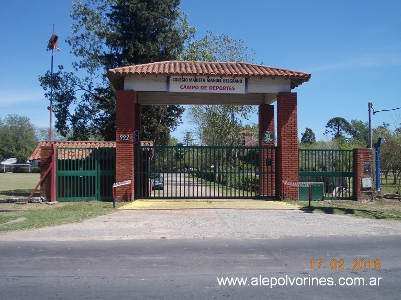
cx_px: 200
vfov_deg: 37.7
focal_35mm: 38
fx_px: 440
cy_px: 150
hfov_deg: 49.0
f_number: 6.2
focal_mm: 5.3
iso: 80
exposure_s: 1/250
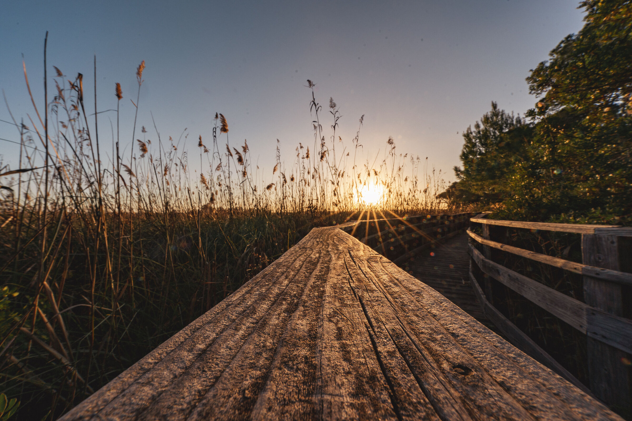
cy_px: 210
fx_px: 228
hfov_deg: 108.3
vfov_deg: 85.4
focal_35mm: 13
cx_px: 316
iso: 100
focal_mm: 13
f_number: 22
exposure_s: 1/30
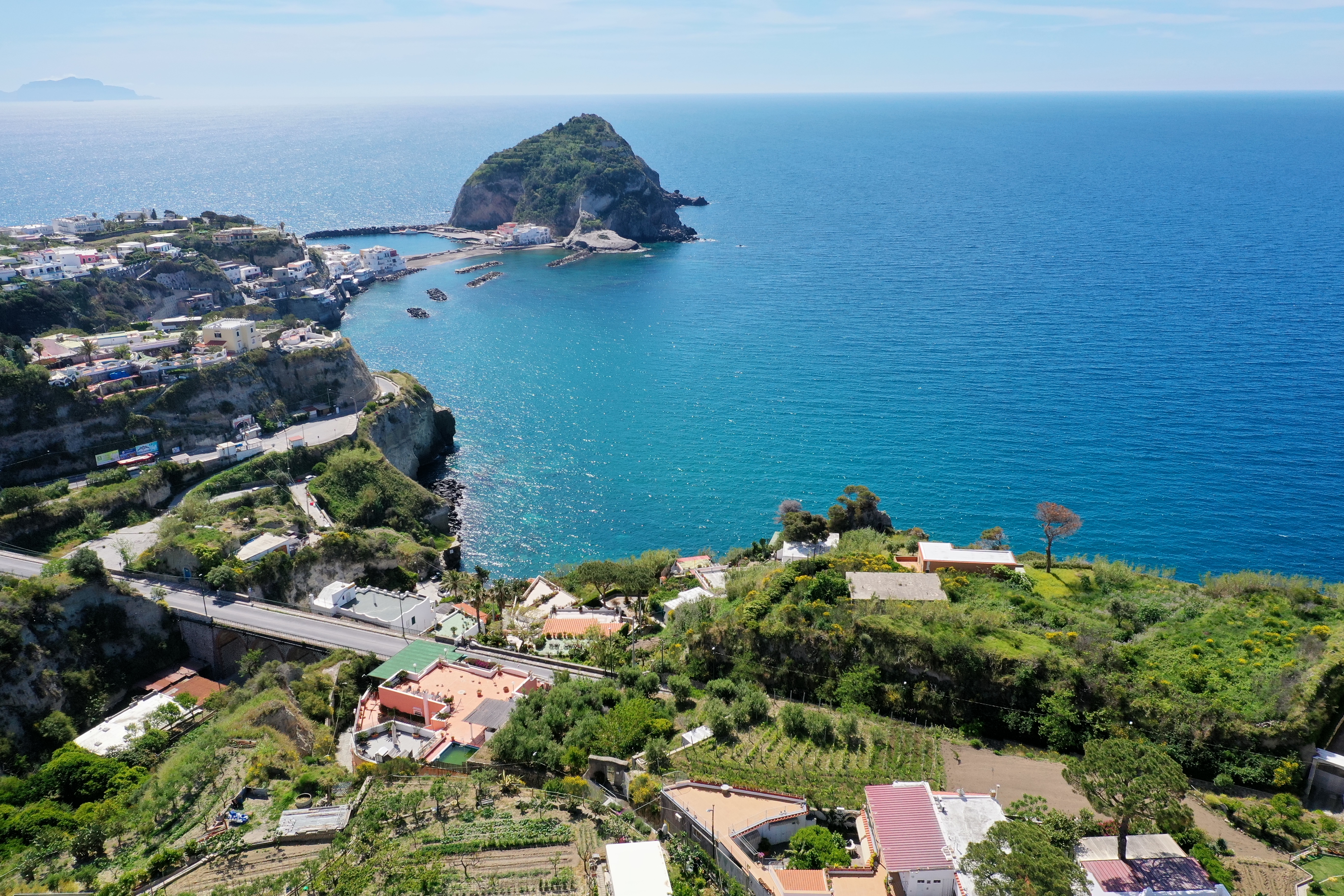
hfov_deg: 65.5
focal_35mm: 28
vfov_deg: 46.4
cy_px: 448
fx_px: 1045
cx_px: 672
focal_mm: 10.26
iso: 100
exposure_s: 1/500
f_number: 5.6
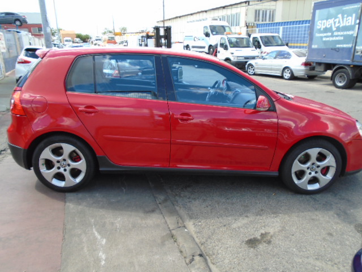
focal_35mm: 26
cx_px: 181
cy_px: 136
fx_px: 272
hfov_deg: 67.3
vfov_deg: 53.1
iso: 100
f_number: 3.2
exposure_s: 1/250
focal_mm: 4.6
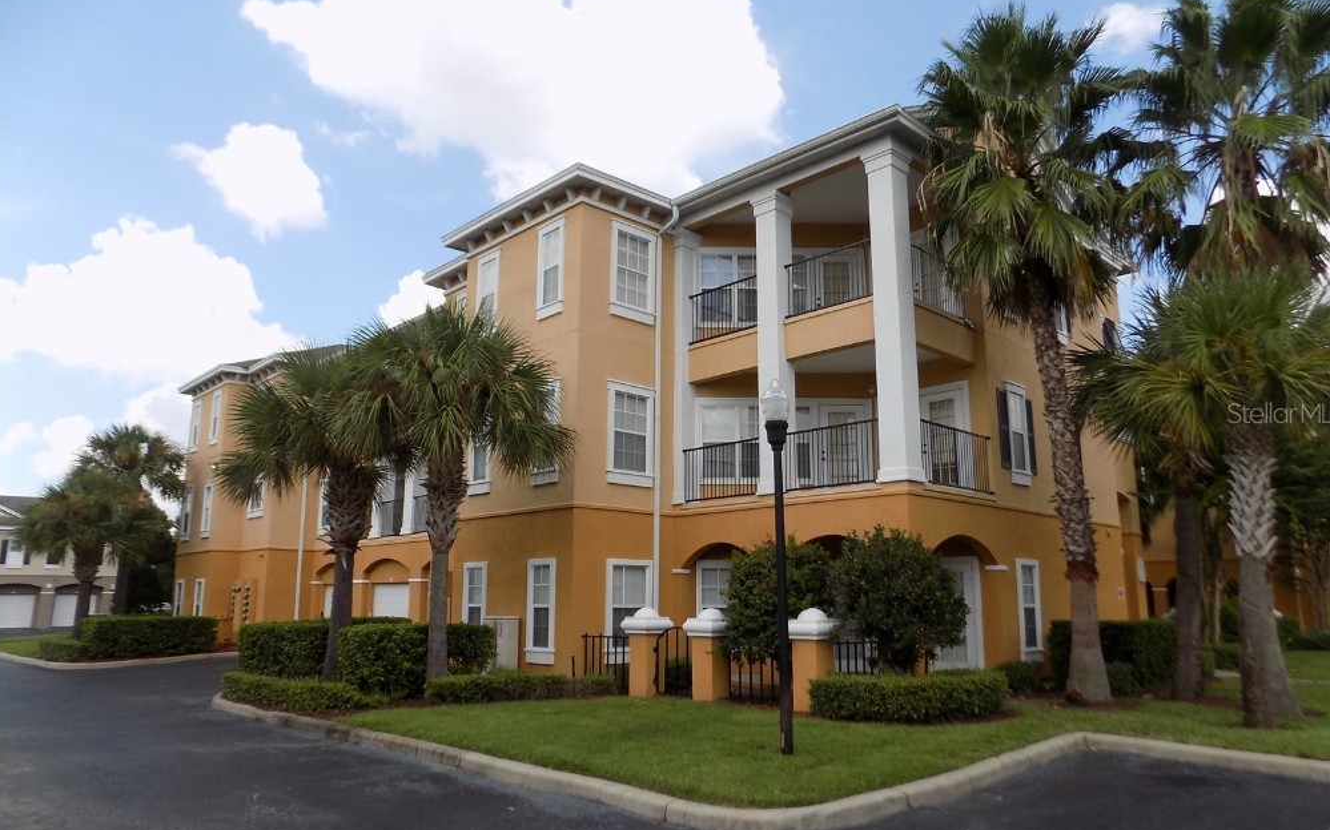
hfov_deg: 72.6
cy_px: 412
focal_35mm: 25
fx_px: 906
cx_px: 671
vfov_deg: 49.3
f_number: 3.1
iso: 80
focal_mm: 4
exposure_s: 1/640
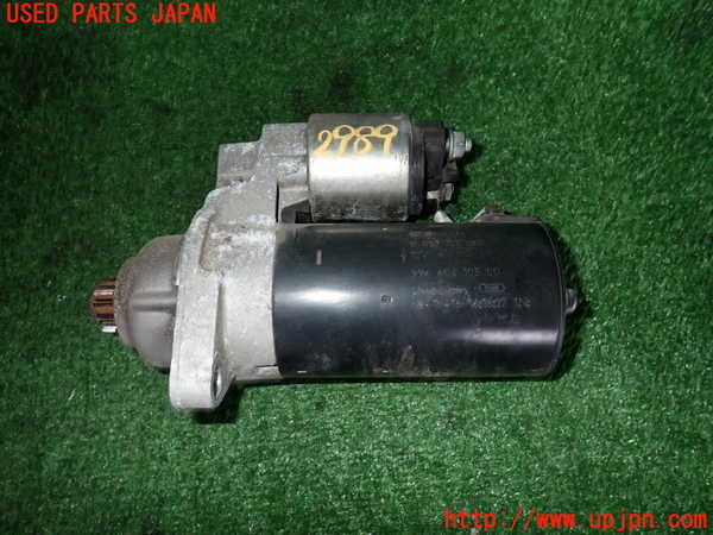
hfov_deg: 69.4
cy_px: 268
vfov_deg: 54.9
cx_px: 356
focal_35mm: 25
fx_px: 515
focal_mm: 4.5
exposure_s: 1/30
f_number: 5.6
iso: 320
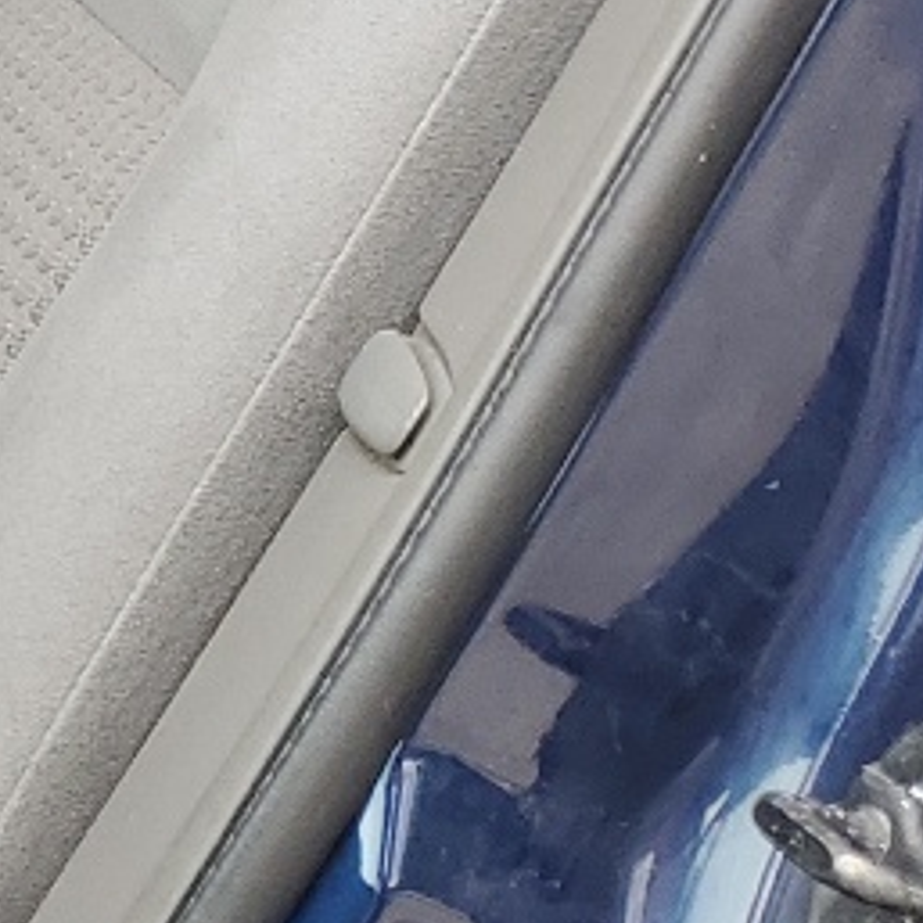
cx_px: -1332
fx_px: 4314
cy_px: 287
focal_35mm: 143
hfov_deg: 10.4
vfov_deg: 12.2
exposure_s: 1/132
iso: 50
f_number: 1.5
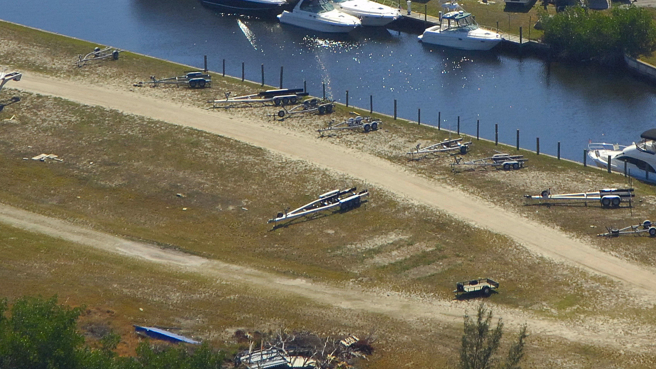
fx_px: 5392
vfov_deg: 3.9
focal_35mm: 310
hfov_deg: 7.0
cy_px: -57
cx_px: 453
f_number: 9
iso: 400
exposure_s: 1/1000
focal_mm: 78
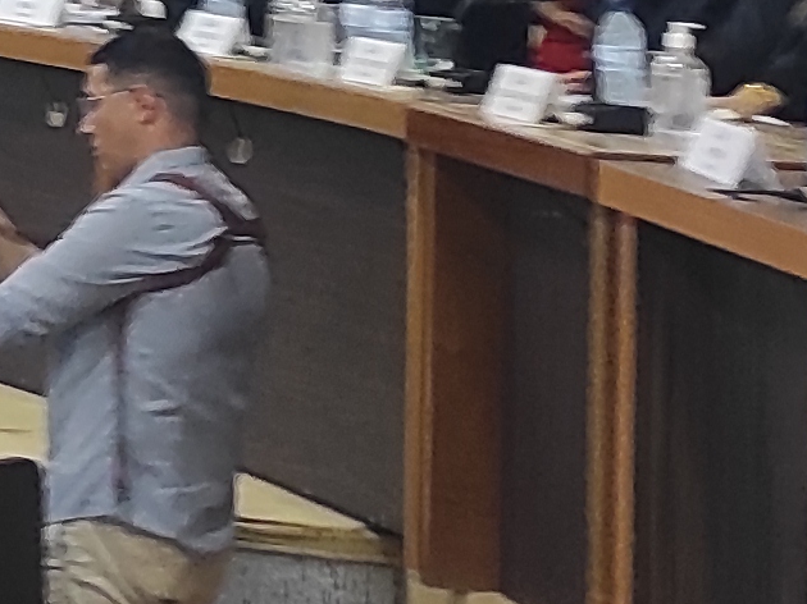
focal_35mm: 184
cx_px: -1395
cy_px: -517
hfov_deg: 9.2
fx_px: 4288
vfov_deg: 7.8
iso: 288
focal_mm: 5.43
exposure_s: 1/30
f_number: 1.89
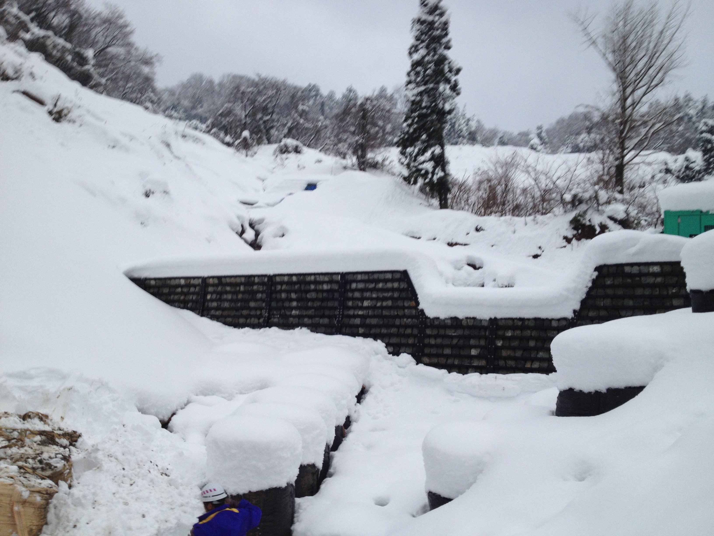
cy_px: 268
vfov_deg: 40.7
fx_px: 722
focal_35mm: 35
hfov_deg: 52.6
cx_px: 357
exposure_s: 1/40
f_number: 2.4
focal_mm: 4.28
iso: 50
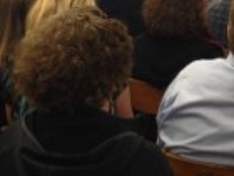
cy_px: 21
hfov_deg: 14.3
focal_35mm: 138
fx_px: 933
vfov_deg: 10.7
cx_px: 106
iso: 80
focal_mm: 4.12
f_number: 2.4
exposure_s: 1/20
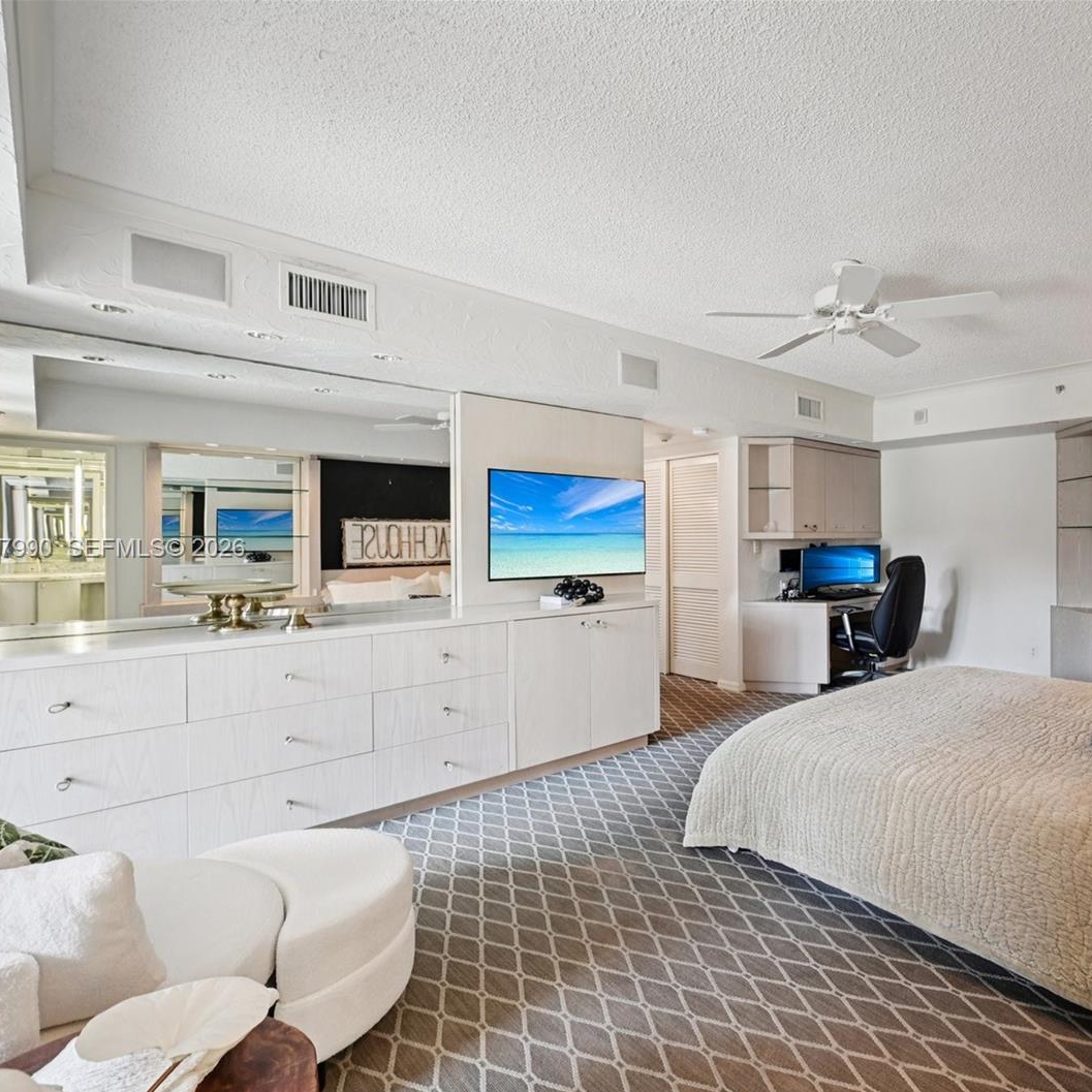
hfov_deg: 77.4
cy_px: 550
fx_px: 642
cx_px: 750
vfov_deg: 80.7
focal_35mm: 18
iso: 400
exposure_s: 1/13
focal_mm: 14
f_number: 8
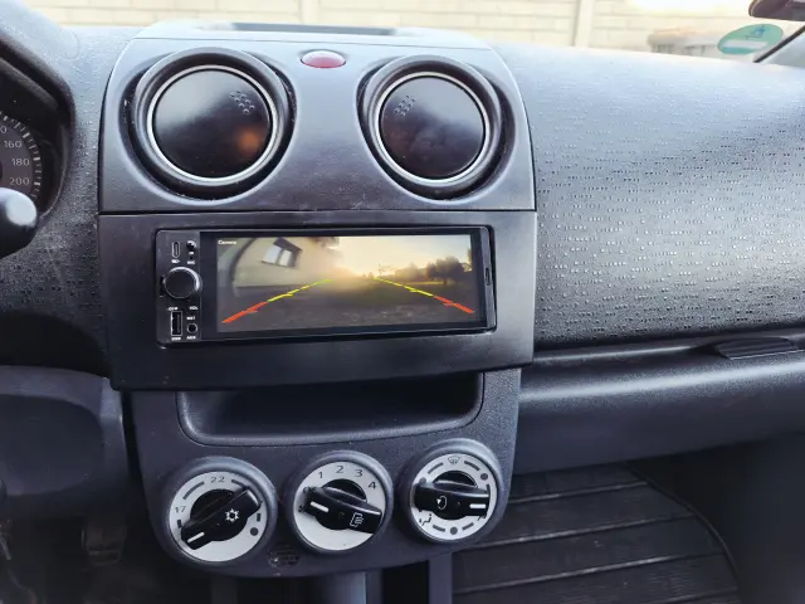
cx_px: 402
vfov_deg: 58.9
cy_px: 302
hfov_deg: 73.9
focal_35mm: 23
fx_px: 535
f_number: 1.8
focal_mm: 5.4
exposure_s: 1/180
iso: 160
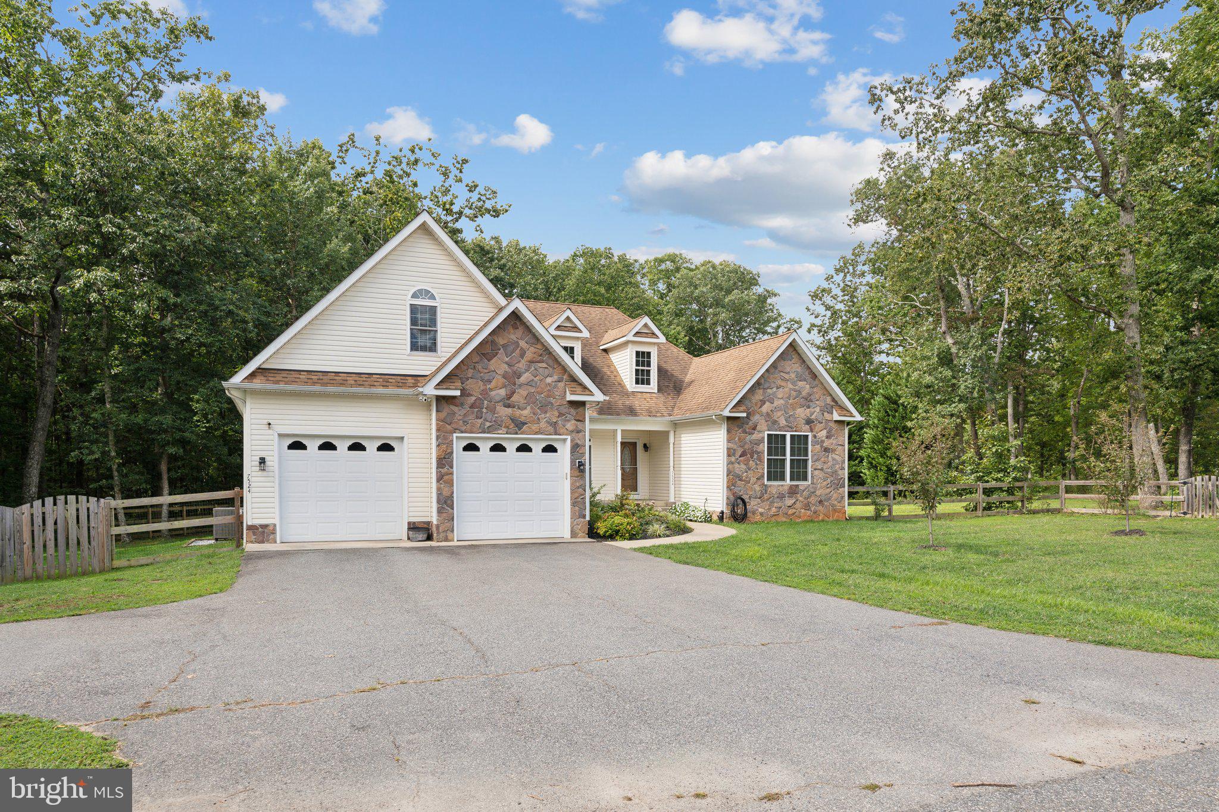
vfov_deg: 56.1
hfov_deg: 77.3
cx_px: 610
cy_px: 406
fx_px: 762
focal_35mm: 22
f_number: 7.1
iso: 100
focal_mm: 22.5
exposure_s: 1/100
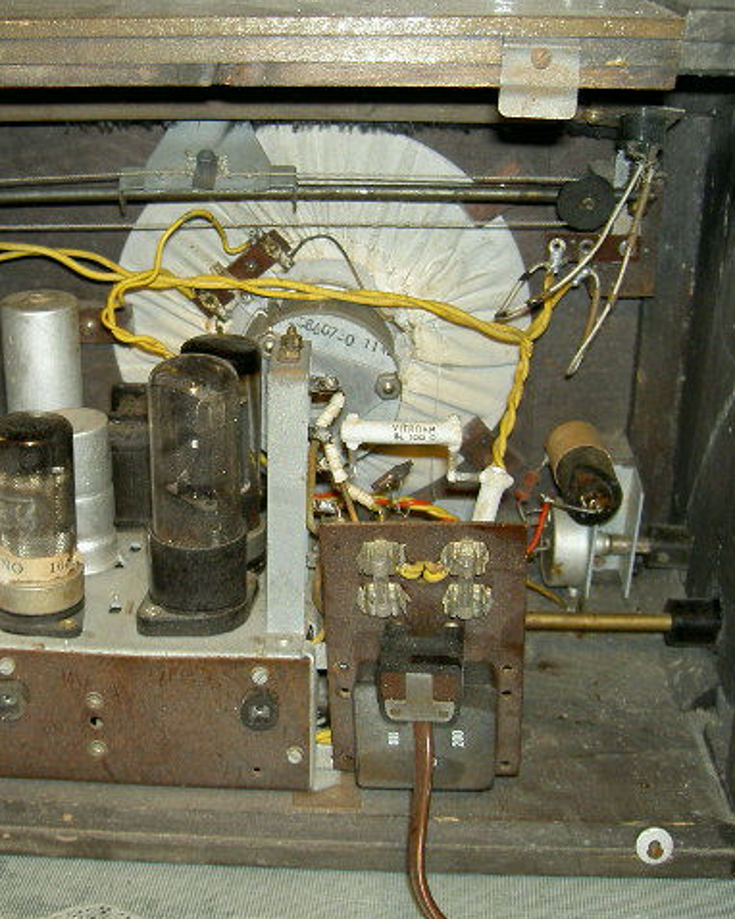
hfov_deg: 29.1
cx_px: 169
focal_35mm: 51
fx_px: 1388
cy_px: 460
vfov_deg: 36.7
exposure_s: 1/59.5
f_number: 2.8
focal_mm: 8
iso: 100
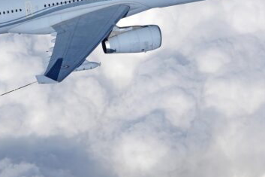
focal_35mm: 203
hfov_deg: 10.1
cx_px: 74
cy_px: 23
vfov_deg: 6.7
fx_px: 1494
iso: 100
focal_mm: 70
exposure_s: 1/640
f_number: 9
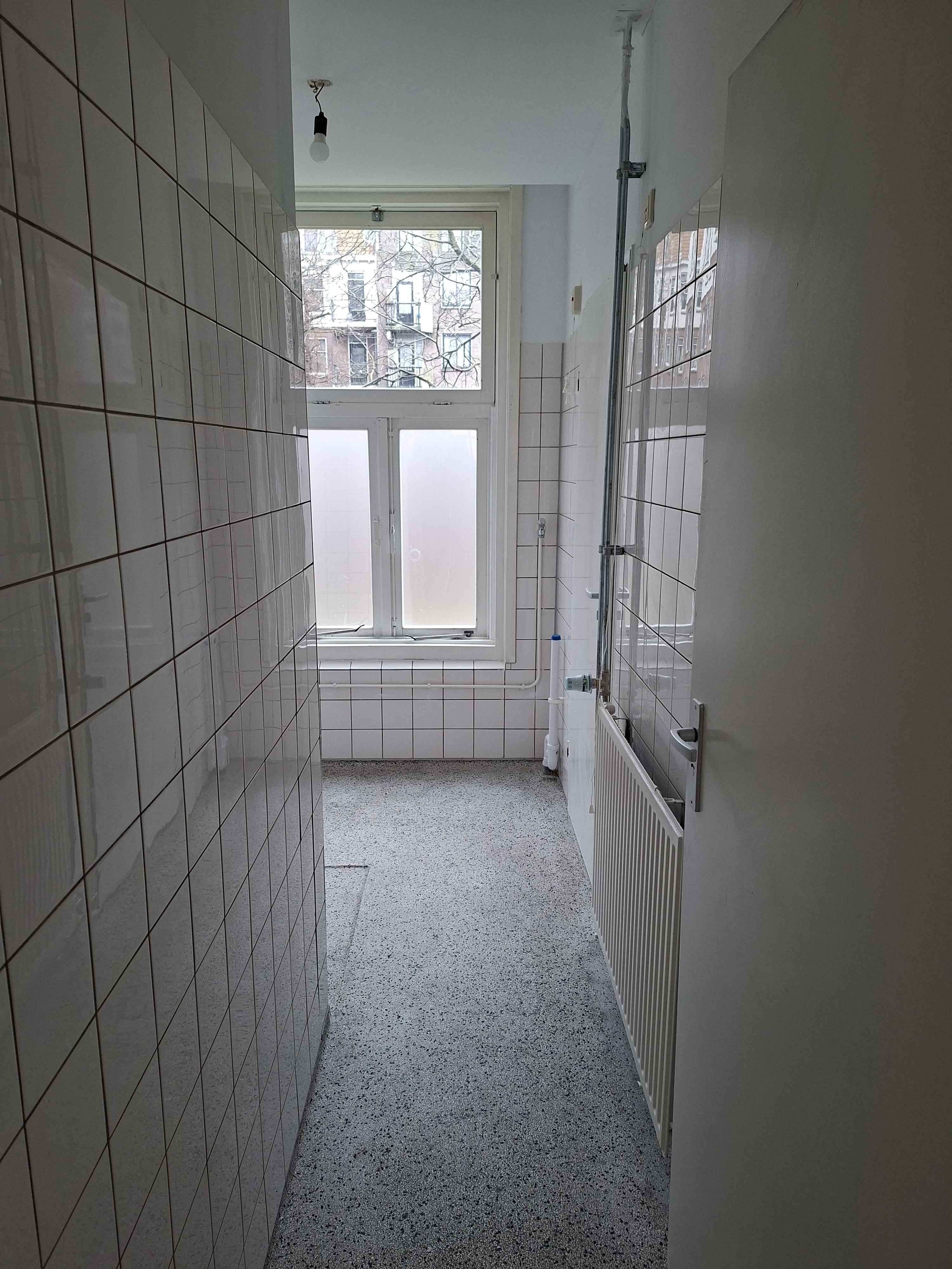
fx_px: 843
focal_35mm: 23
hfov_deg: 58.9
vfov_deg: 73.9
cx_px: 476
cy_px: 634
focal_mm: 5.54
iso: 160
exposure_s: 1/50
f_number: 1.8
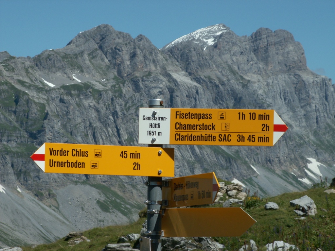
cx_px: 168
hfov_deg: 13.5
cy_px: 126
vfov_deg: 10.2
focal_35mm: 146
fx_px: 1413
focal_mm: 23.88
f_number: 8
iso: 50
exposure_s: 1/250
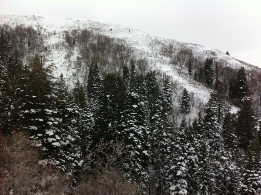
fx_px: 263
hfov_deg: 52.7
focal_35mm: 35
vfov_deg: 40.6
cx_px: 130
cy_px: 98
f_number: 2.8
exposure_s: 1/794
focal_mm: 3.85
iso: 80
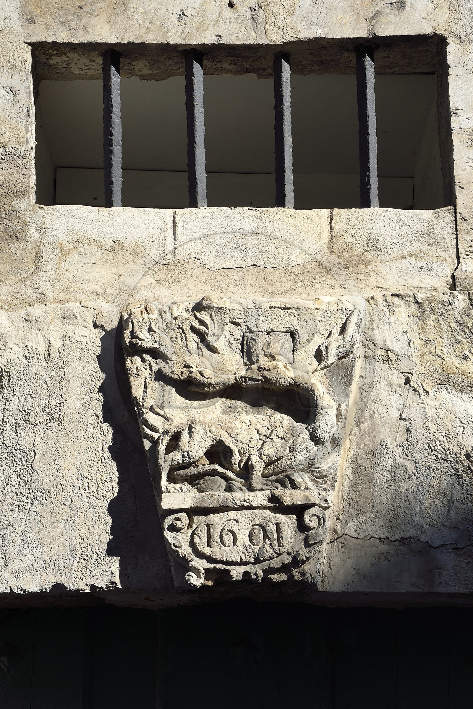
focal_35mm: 70
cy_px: 354
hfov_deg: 19.5
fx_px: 1379
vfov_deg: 28.8
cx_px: 236
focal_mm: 70
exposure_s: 1/200
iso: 200
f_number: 13
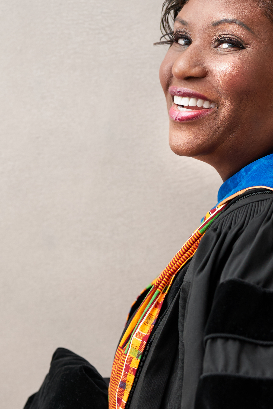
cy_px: 345
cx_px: 225
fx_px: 1319
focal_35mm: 116
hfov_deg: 11.8
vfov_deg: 17.5
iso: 320
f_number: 2.8
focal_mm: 50
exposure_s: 1/160
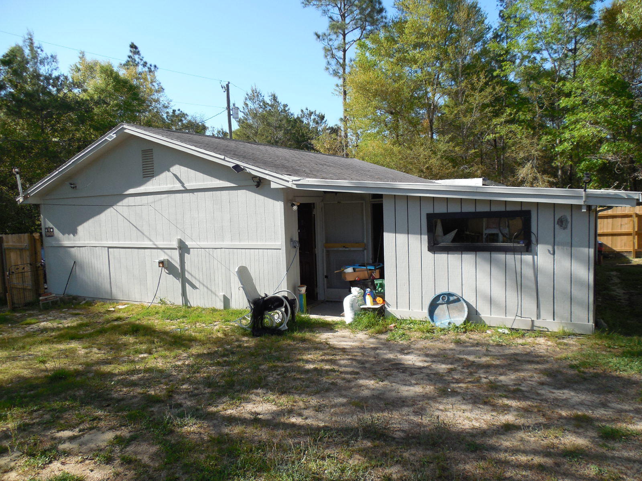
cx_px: 321
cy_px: 240
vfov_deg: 54.9
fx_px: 464
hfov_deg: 69.4
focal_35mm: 25
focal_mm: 4.5
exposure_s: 1/640
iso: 125
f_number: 3.3
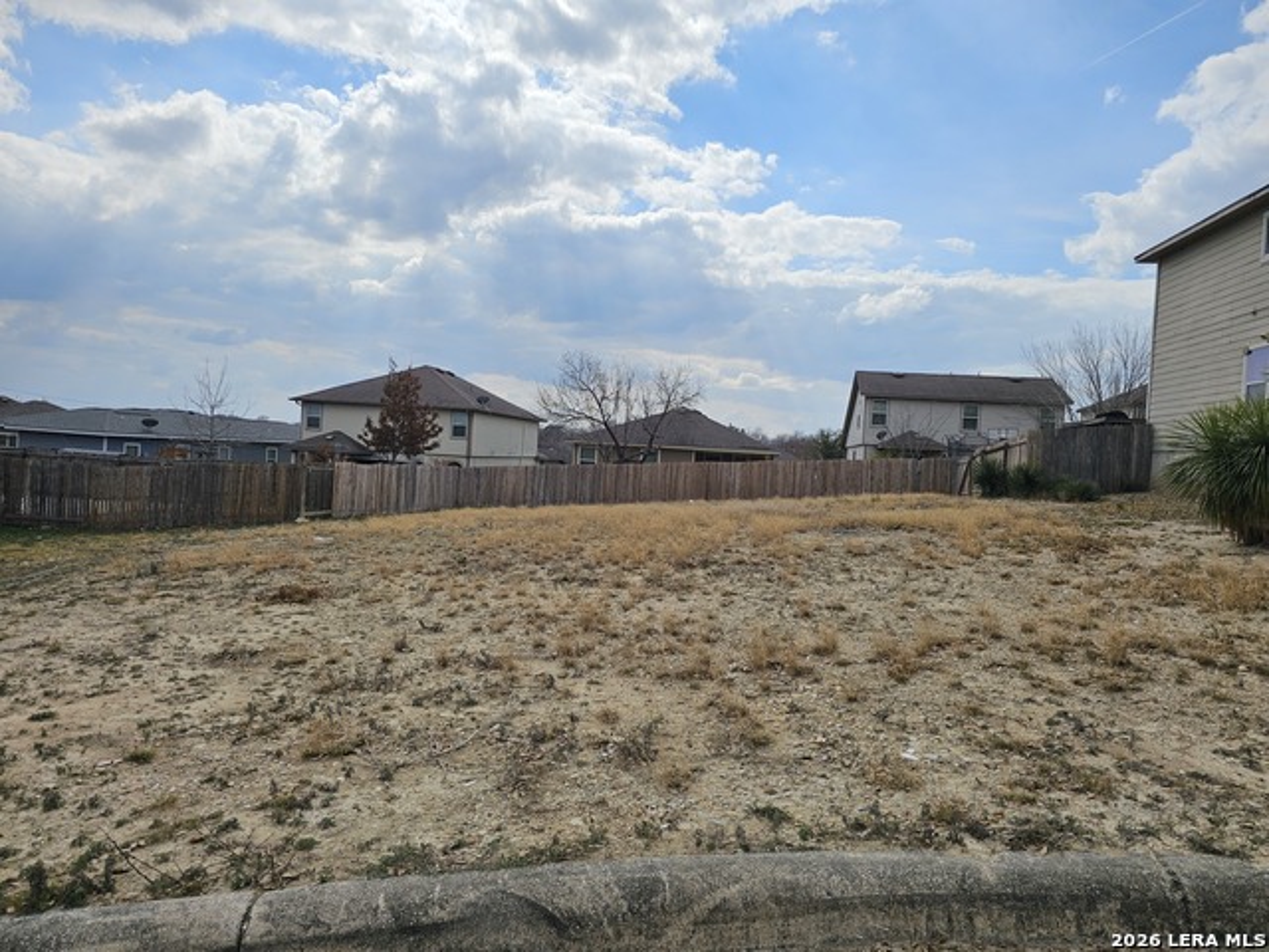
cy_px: 476
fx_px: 843
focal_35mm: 23
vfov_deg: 58.9
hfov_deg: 73.9
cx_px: 634
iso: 12
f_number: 1.7
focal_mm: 6.3
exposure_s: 1/1884
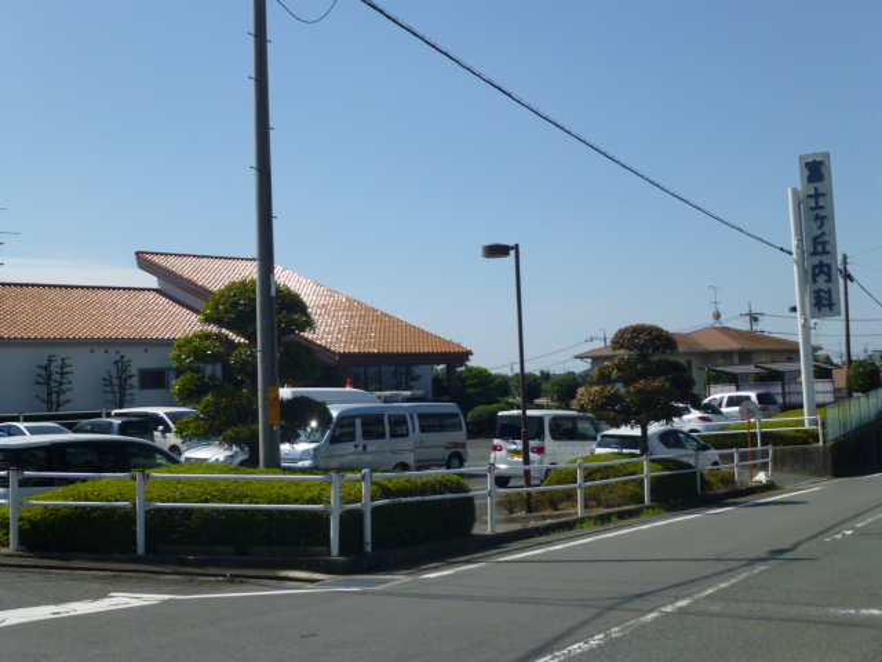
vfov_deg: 30.3
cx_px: 441
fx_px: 1223
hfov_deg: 39.7
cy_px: 331
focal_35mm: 48
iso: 100
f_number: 11
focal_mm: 8.6
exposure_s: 1/160
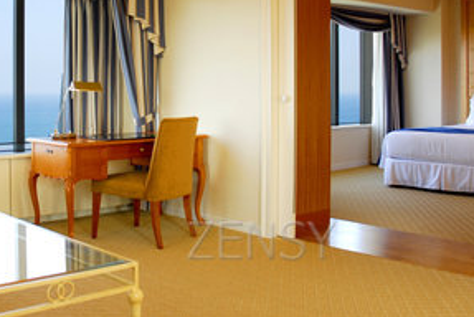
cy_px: 85
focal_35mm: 47
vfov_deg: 28.4
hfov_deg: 41.1
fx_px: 619
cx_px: 140
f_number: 5.6
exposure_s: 1/30
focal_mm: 18
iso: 100
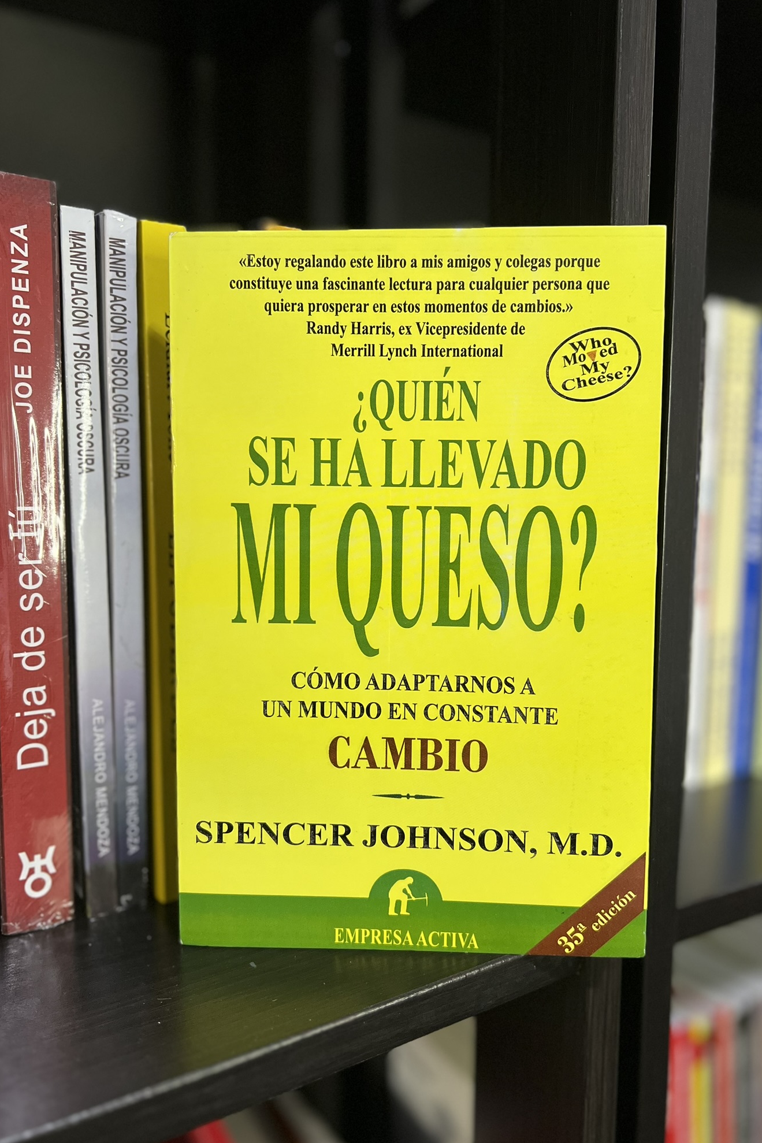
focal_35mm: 28
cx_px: 395
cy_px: 565
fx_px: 889
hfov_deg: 46.4
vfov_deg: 65.5
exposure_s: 1/60
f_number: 1.5
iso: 160
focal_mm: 5.7
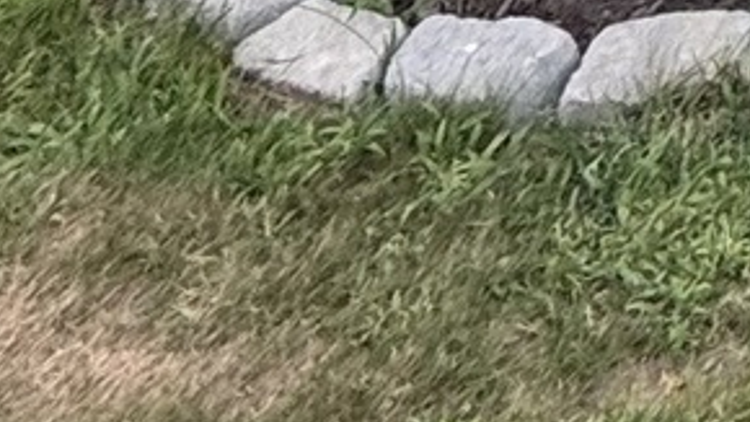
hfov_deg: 15.1
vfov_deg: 6.9
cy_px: -1432
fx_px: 2406
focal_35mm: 121
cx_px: 1389
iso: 100
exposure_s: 1/99
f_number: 2.2
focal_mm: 2.22
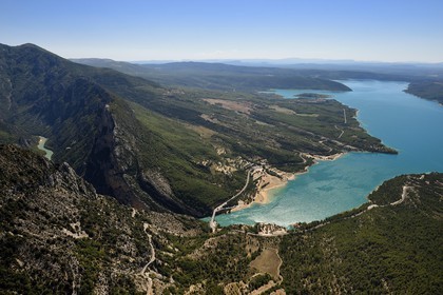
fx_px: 295
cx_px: 222
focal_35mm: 24
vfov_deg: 53.1
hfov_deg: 73.7
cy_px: 148
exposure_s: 1/800
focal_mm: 24
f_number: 8
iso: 200
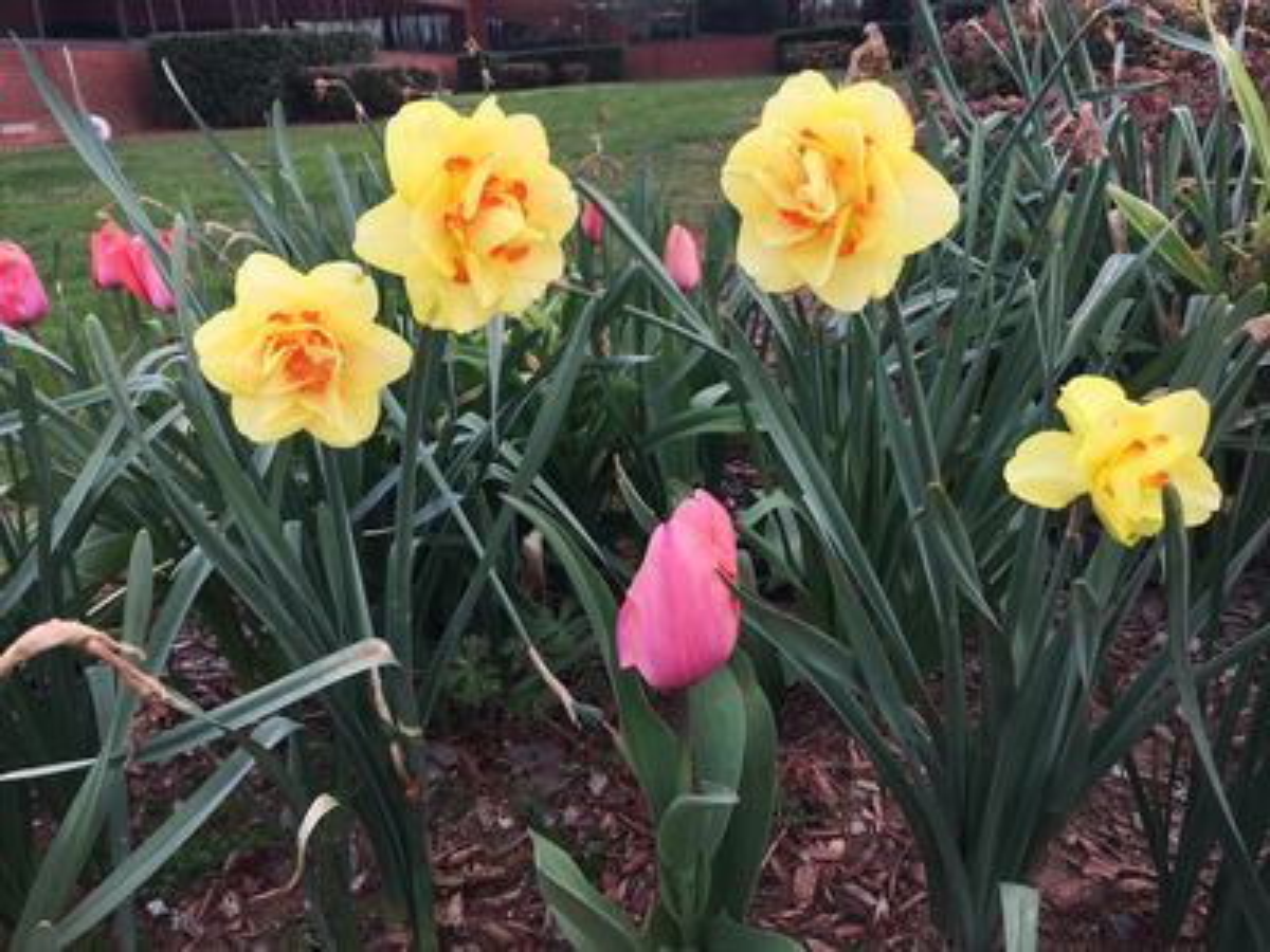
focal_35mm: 29
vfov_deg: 48.2
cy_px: 476
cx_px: 635
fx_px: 1064
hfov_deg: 61.7
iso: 25
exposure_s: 1/348
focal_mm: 4.15
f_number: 2.2
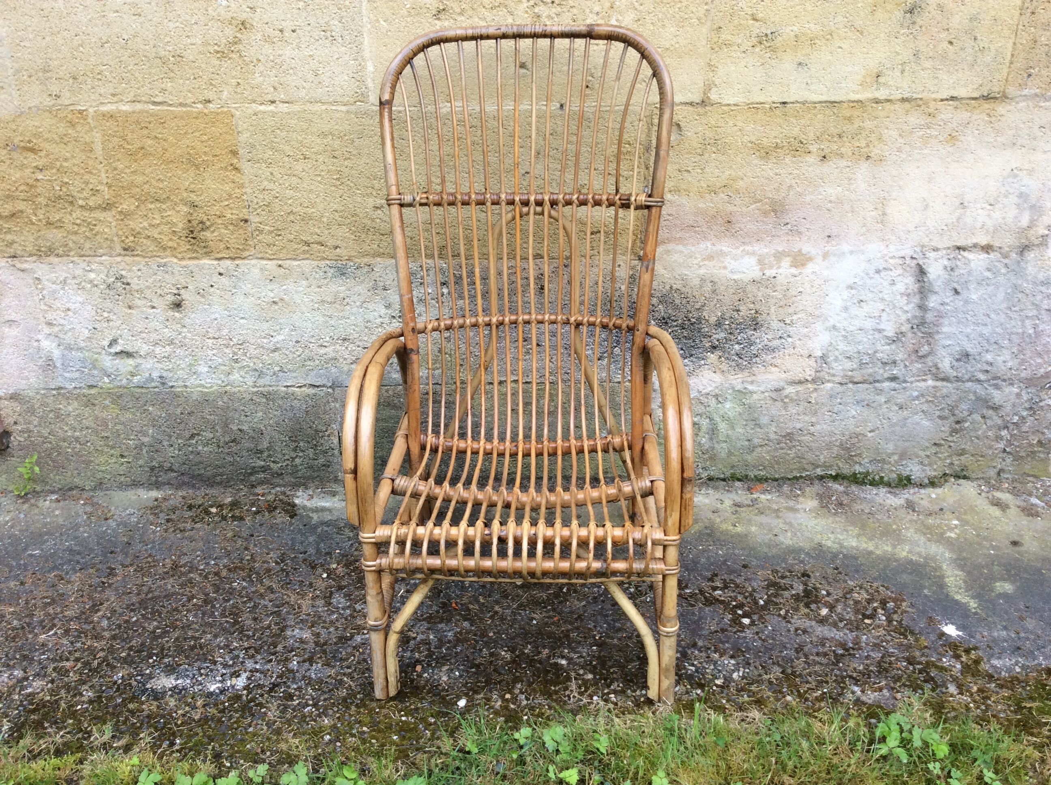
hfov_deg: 56.9
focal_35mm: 32
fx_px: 970
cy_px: 392
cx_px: 526
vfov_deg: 44.1
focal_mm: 3.3
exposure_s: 1/196
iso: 32
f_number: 2.4
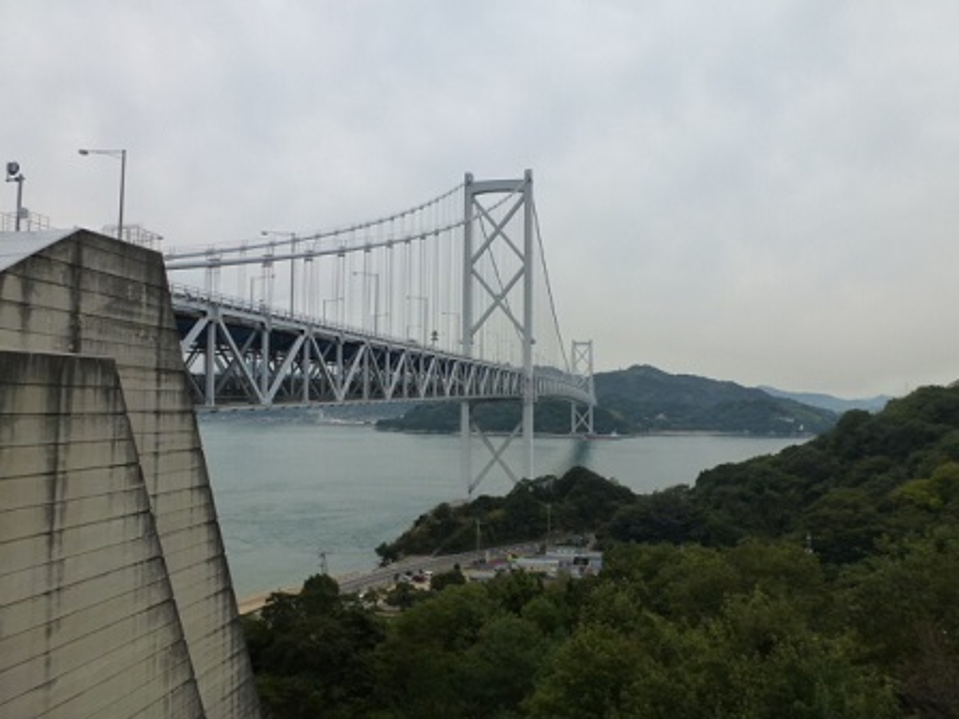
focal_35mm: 24
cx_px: 480
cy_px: 360
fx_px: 665
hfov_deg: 71.6
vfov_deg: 56.8
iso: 160
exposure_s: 1/250
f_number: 4
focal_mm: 4.3
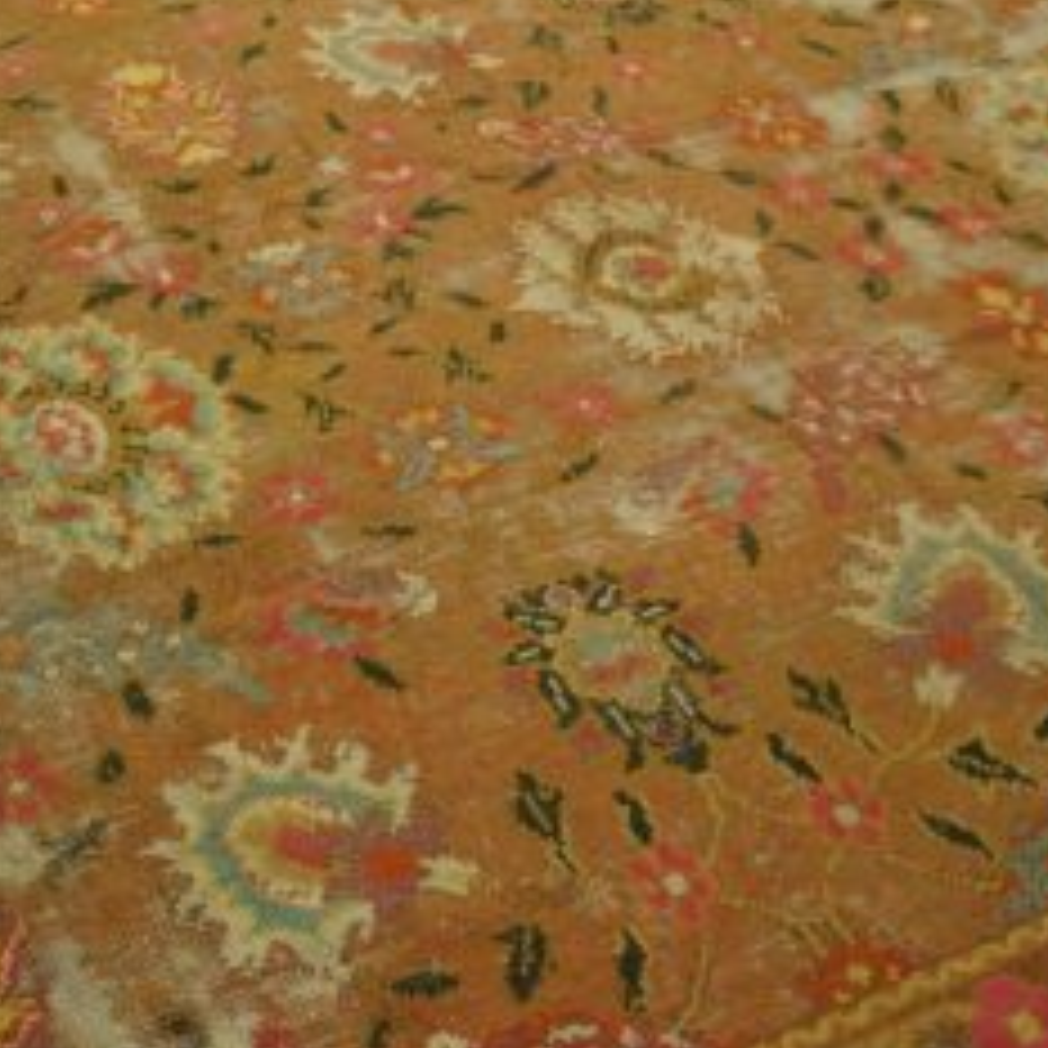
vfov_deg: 28.7
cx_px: 90
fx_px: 2021
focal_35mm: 59
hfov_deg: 27.9
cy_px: 295
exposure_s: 1/60
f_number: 4
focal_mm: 18
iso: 800
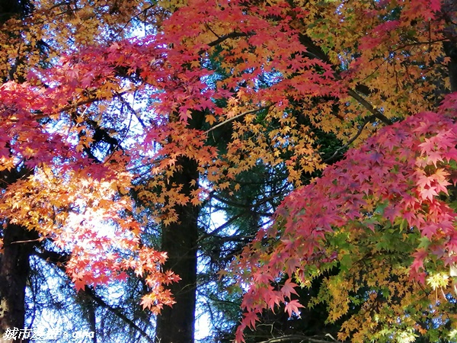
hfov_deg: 29.8
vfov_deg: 22.6
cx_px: 228
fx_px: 858
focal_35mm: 65
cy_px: 172
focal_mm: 3.81
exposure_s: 1/50
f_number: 2.2
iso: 80
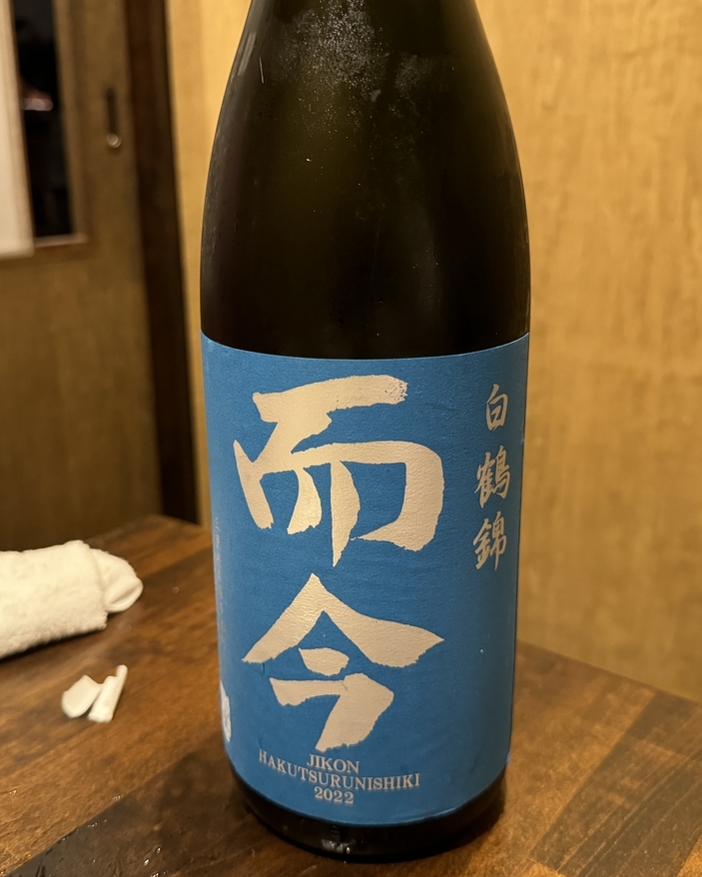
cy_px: 432
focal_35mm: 32
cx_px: 351
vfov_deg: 55.6
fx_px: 831
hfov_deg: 45.8
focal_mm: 6.76
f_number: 1.78
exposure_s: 1/49
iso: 800
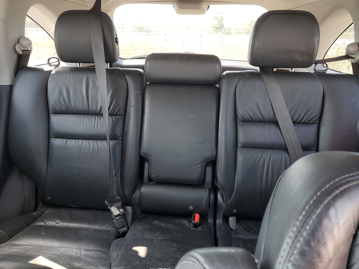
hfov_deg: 67.3
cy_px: 134
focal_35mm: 26
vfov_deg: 53.1
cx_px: 180
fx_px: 270
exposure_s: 1/60.2
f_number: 1.5
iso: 61
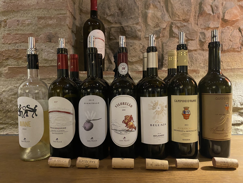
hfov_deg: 67.3
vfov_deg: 53.1
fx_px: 183
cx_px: 122
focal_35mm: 26
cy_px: 92
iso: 640
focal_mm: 4.25
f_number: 1.8
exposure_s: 1/25
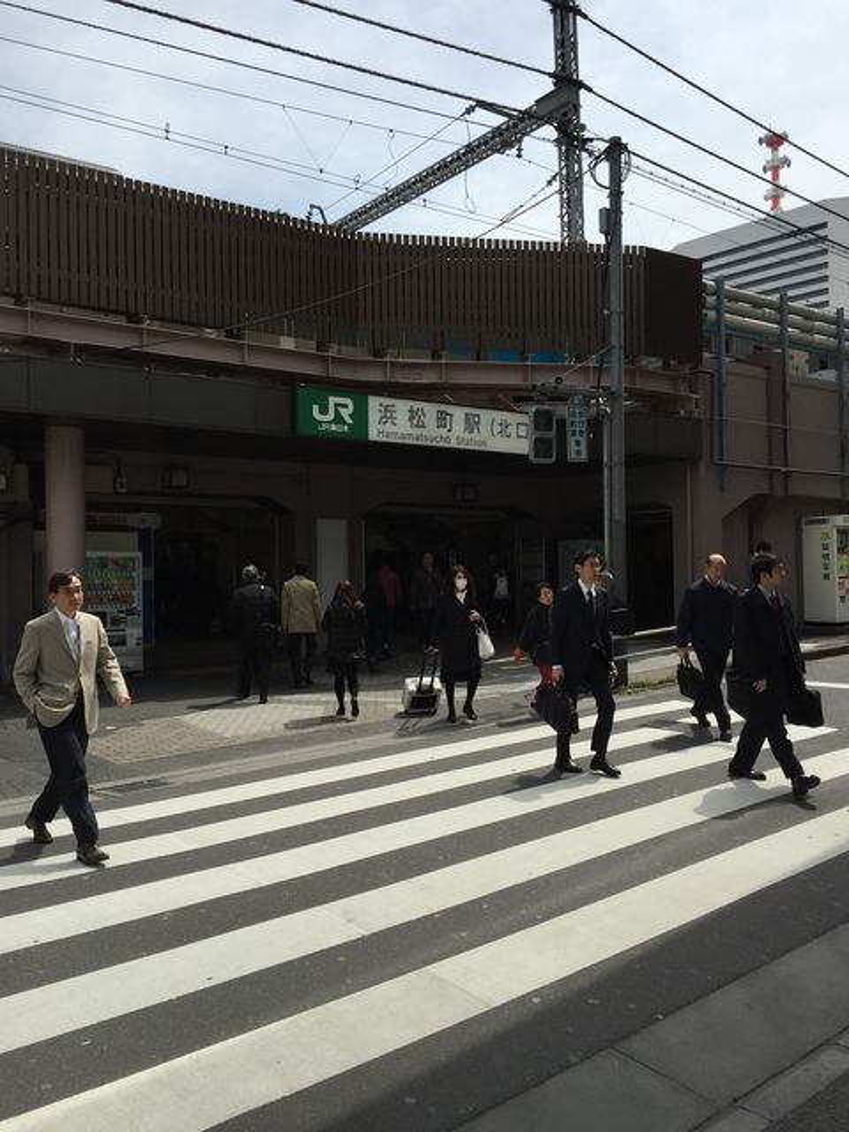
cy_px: 566
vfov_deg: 61.7
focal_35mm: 29
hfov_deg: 48.2
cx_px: 424
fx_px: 948
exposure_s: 1/2639
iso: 32
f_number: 2.2
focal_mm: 4.15
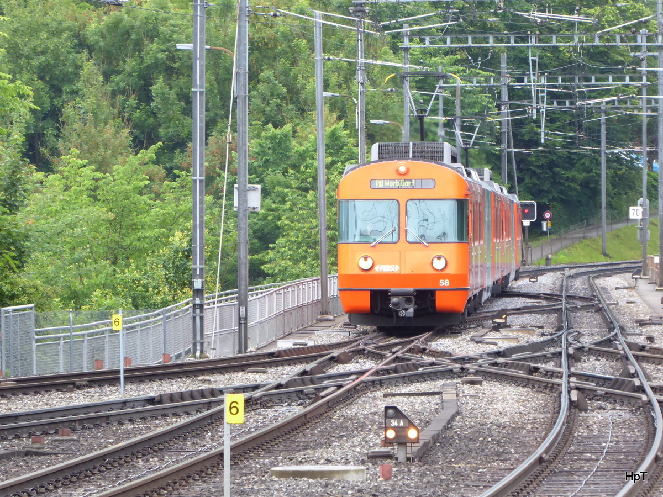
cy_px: 248
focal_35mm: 386
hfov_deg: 5.1
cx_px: 332
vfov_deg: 3.9
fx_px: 7393
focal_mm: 62.1
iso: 400
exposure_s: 1/80
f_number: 6
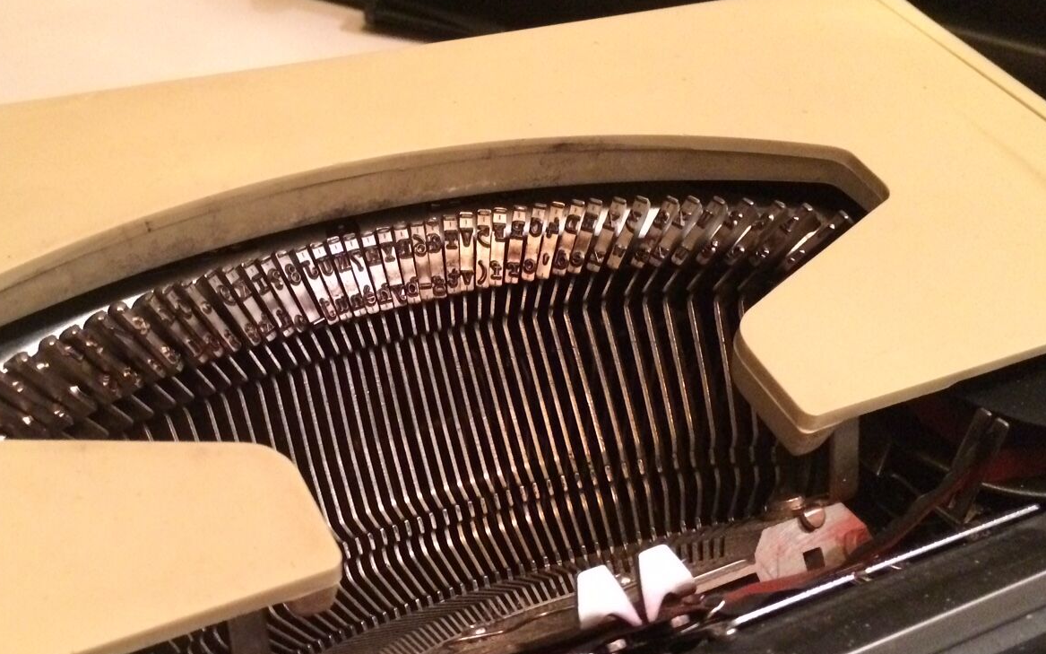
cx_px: 433
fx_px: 1226
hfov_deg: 46.0
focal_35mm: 43
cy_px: 420
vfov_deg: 29.7
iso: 500
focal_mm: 4.15
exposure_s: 1/17
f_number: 2.2
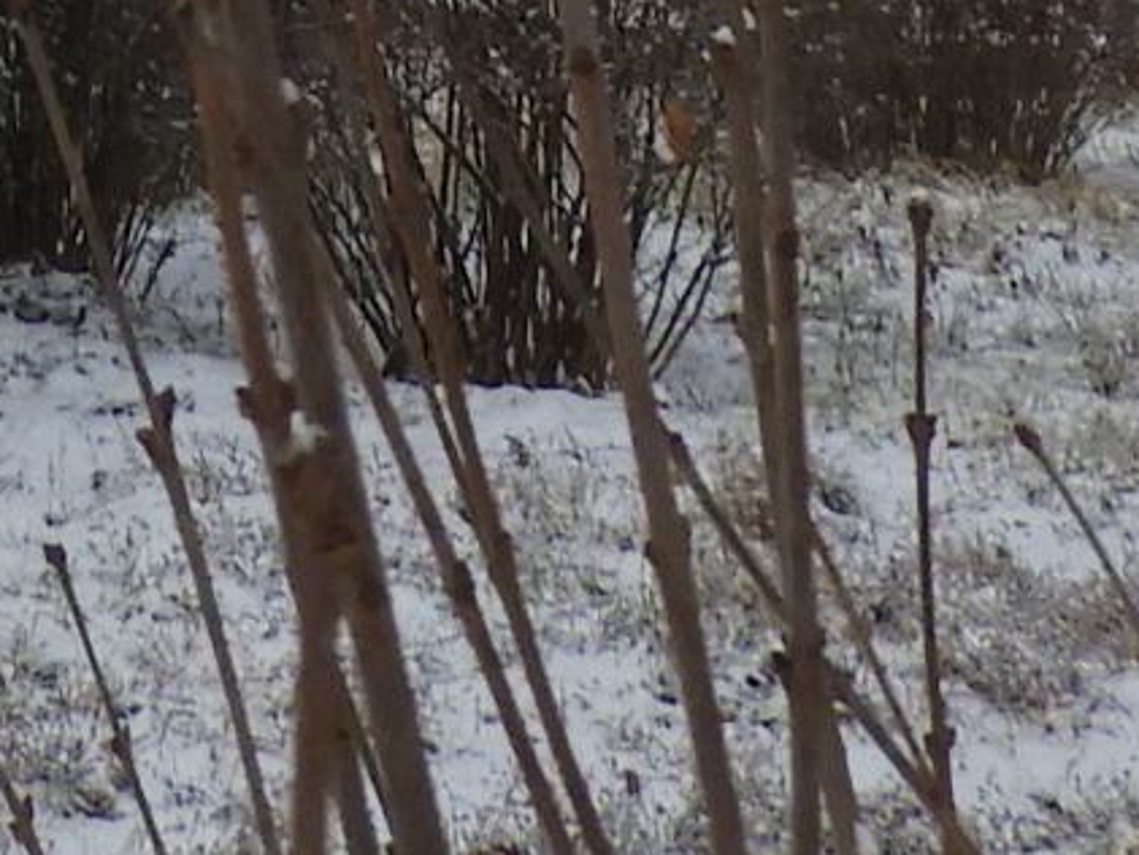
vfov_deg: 6.7
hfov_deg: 10.4
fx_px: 6122
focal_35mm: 186
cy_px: -2216
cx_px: -387
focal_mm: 4.3
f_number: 3.3
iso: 100
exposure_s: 1/200
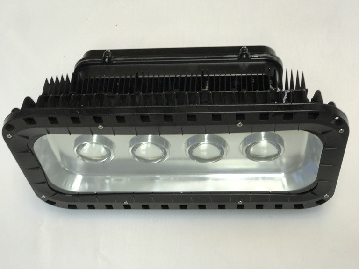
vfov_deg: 25.7
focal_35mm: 57
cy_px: 134
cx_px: 180
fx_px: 591
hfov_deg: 33.8
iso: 64
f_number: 2.8
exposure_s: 1/50
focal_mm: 6.6
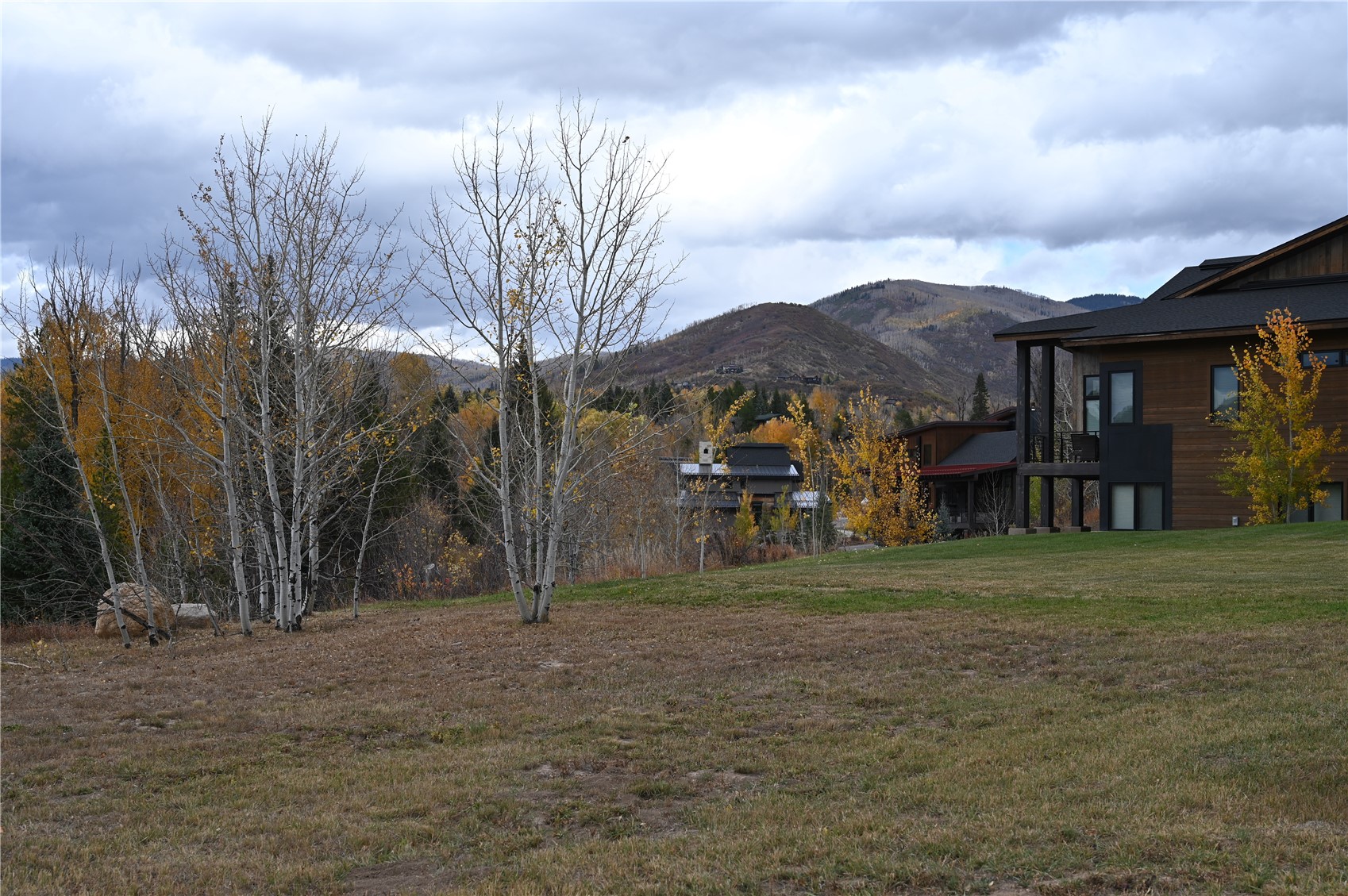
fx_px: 1571
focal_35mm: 42
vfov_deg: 31.8
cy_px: 448
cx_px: 674
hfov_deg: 46.4
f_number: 6.3
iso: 100
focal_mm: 42
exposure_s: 1/250
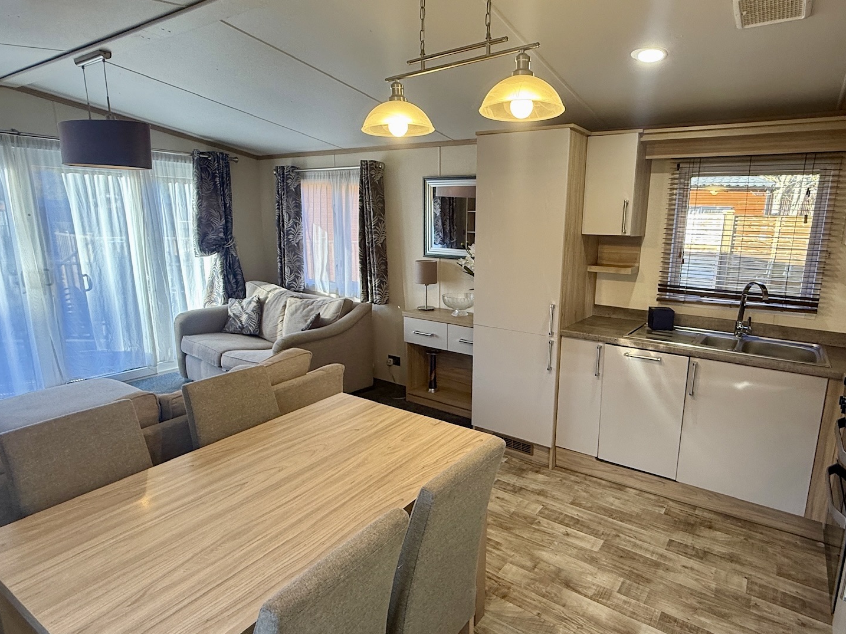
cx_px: 485
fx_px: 489
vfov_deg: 66.0
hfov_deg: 81.2
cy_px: 321
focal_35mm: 20
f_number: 2.2
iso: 80
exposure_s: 1/100
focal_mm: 2.22
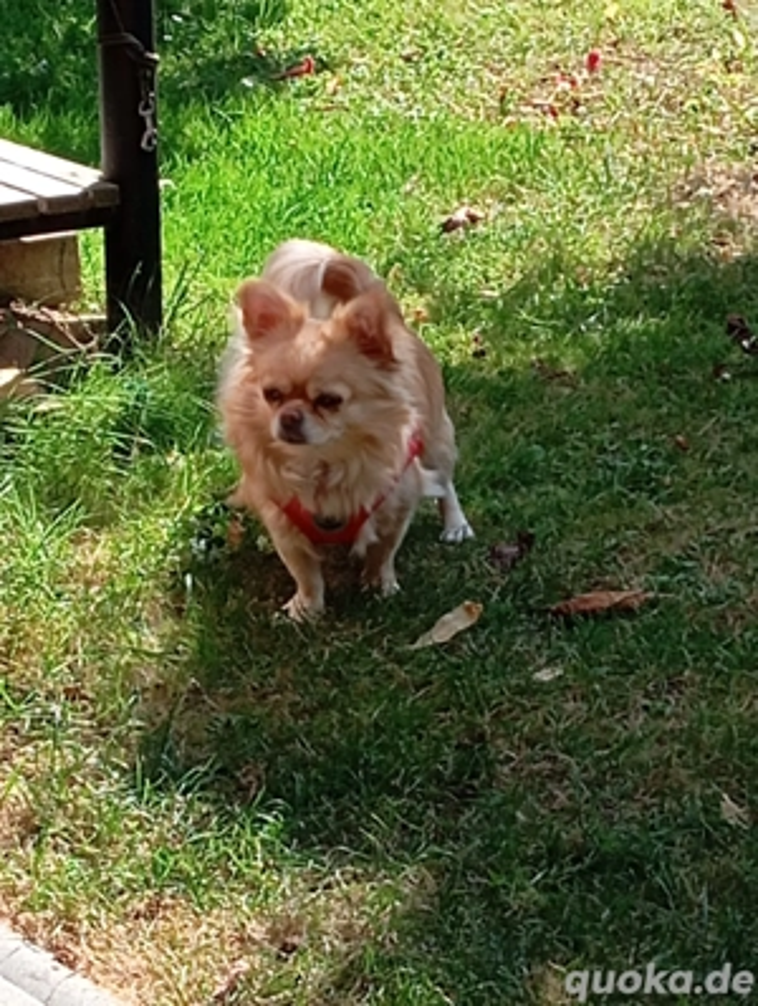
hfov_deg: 11.4
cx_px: 379
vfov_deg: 15.0
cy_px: 503
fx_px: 3813
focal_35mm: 131
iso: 108
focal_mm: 4.22
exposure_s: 1/292
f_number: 1.8
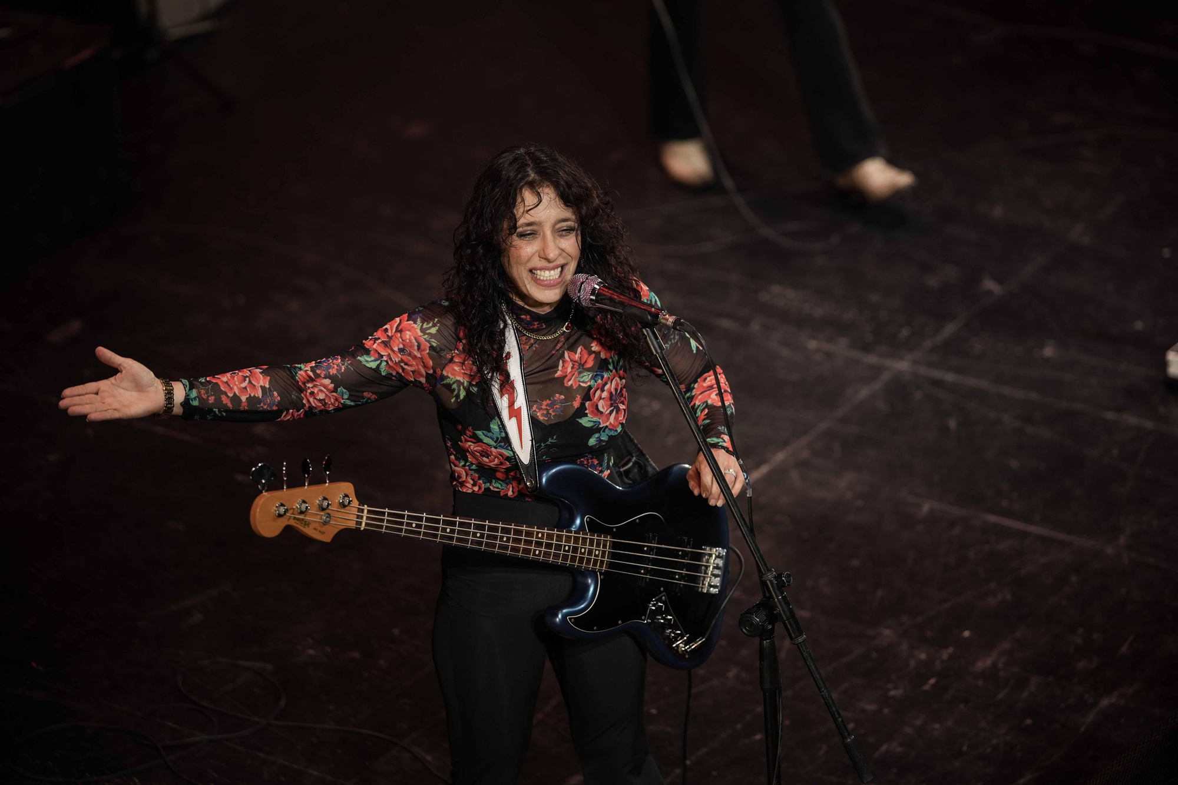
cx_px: 589
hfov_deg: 15.2
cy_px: 392
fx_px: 4417
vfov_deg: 10.2
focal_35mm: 135
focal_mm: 135
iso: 400
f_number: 2.2
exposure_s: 1/640
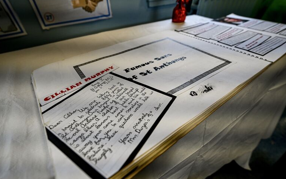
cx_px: 139
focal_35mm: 18
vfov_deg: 66.3
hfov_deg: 92.6
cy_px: 96
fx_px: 137
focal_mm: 16.5
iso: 400
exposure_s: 1/200
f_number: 4
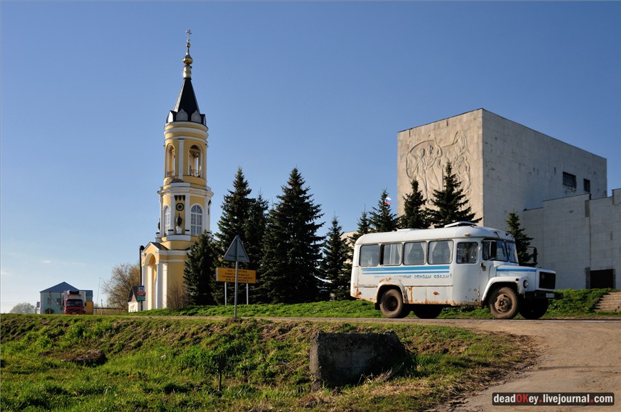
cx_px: 310
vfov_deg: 36.8
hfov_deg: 53.2
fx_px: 620
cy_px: 206
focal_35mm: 36
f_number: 6.3
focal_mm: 24
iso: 160
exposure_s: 1/800
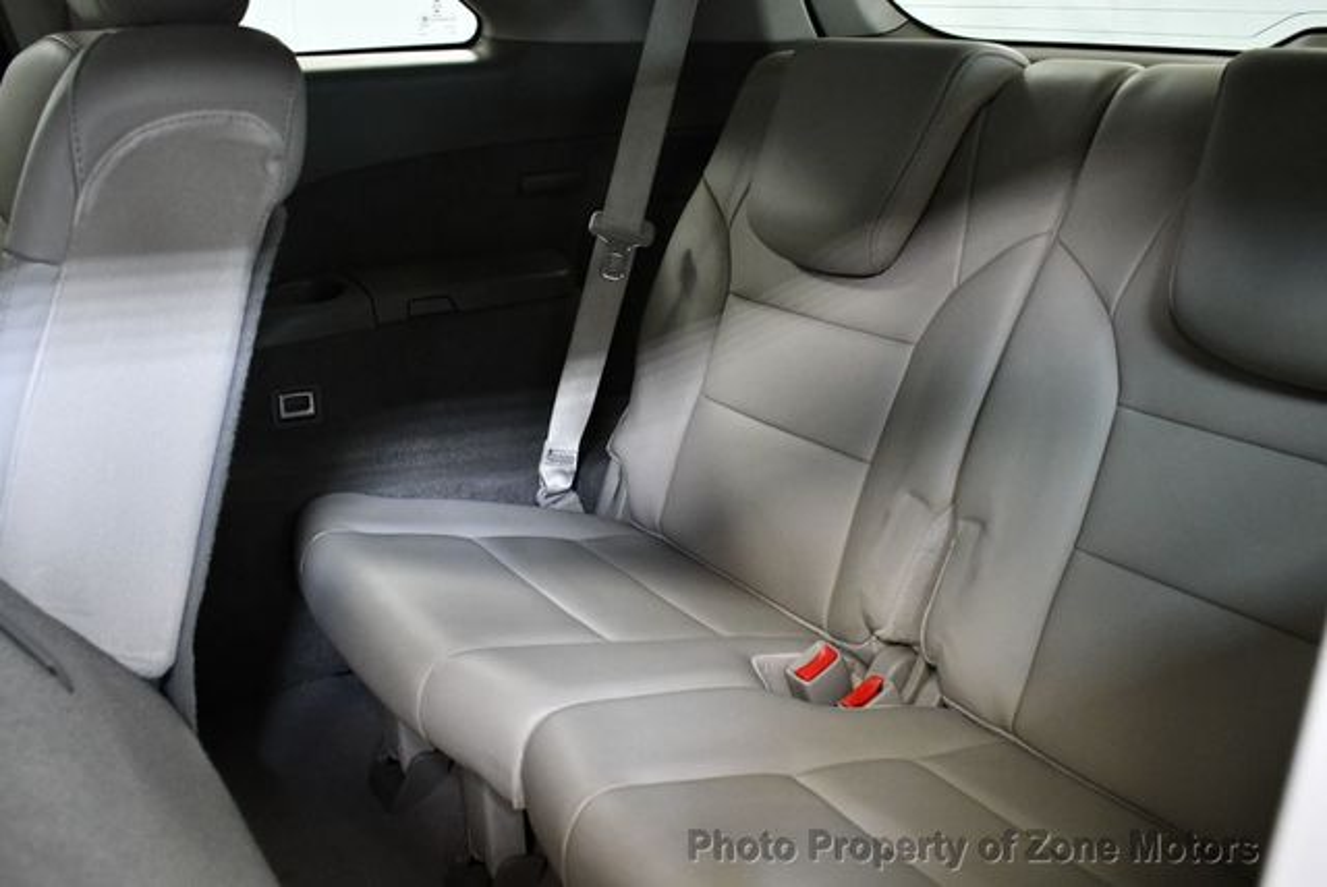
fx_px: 1328
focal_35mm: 36
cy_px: 444
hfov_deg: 53.1
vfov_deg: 36.9
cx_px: 664
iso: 3200
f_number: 3.5
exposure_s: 1/80
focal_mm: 18
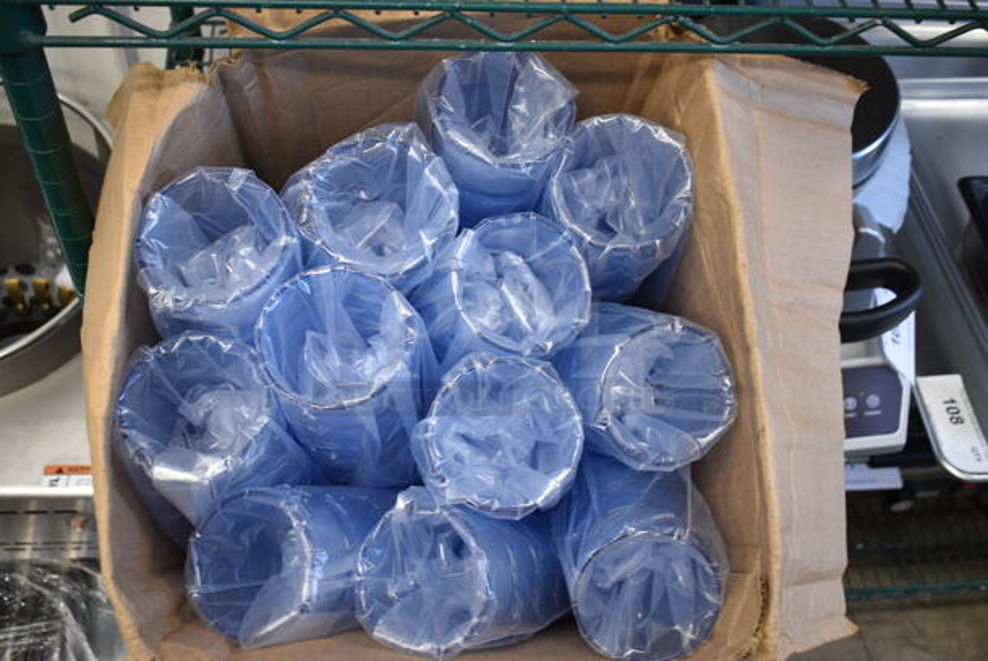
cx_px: 494
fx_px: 1030
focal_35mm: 38
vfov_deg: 35.6
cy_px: 330
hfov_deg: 51.2
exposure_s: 1/40
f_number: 4
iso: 720
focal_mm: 25
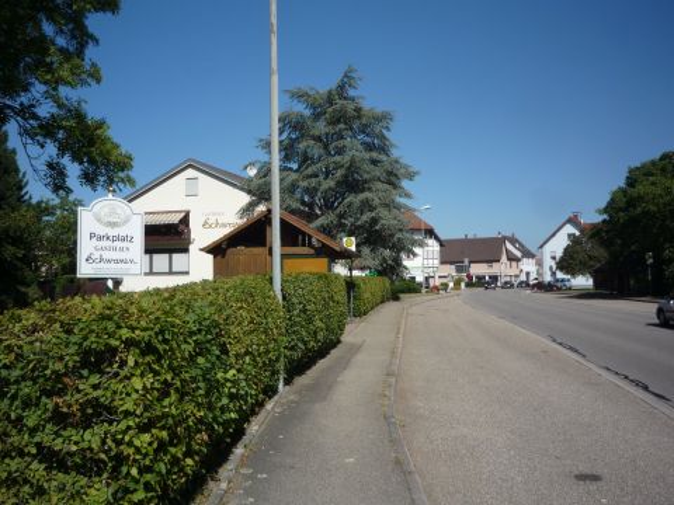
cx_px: 337
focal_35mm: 32
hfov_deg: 56.8
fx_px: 623
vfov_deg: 44.2
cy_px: 252
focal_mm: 5.2
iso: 100
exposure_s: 1/500
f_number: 5.6
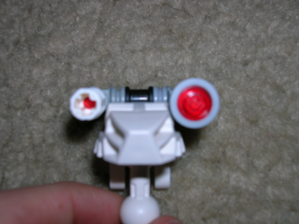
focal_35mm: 46
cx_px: 150
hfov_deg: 41.3
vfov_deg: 31.5
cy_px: 112
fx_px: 397
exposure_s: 1/60.1
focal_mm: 7.7
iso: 50
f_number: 5.4
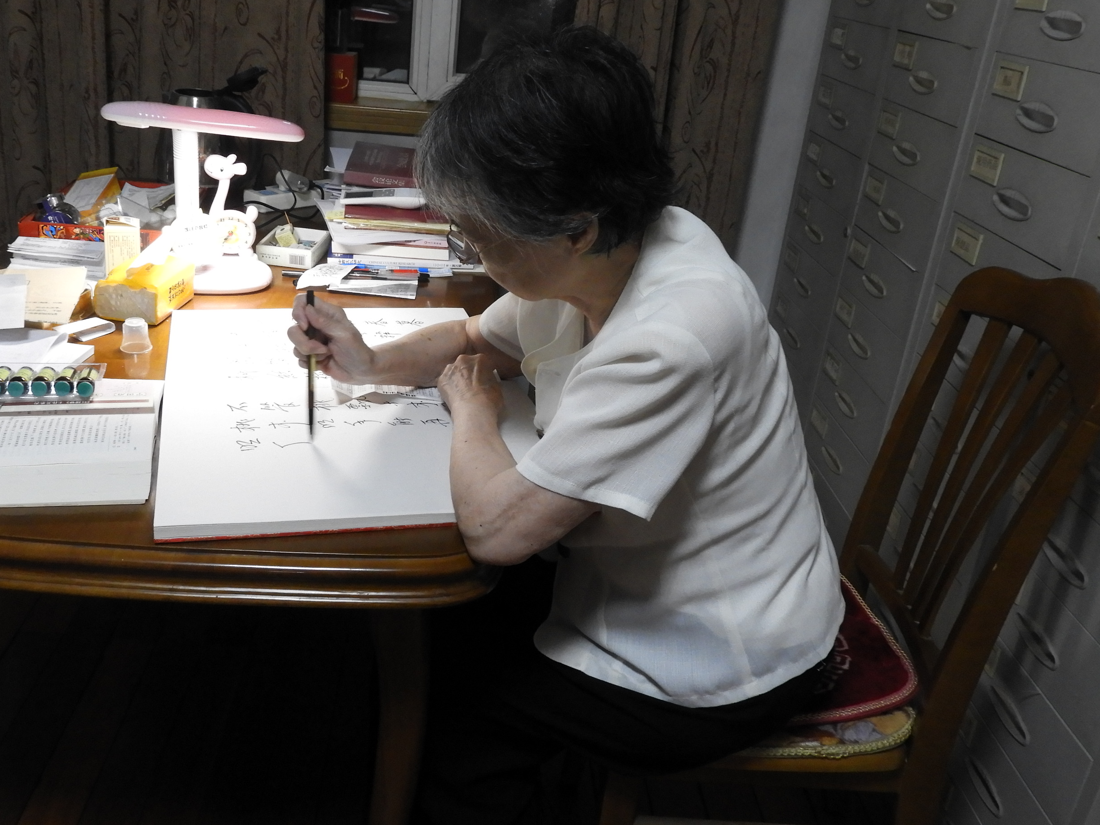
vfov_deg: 44.1
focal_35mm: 32
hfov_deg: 56.4
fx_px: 1017
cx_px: 444
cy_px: 376
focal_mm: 4.3
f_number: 3.3
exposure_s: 1/30
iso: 400
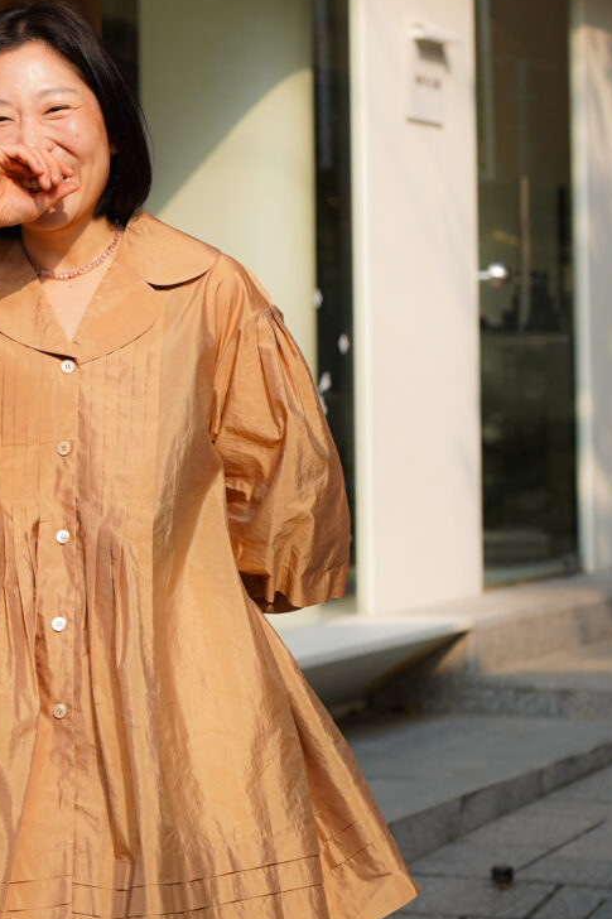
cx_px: 163
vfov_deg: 17.0
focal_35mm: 120
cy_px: 203
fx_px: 3061
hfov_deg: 11.4
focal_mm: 70
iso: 400
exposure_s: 1/1600
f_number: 4.5
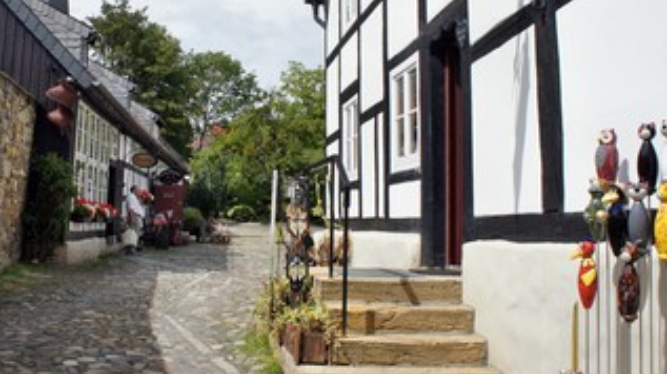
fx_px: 725
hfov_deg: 48.7
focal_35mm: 41
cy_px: 147
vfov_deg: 28.9
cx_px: 234
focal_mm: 18
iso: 200
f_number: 7.1
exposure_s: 1/500
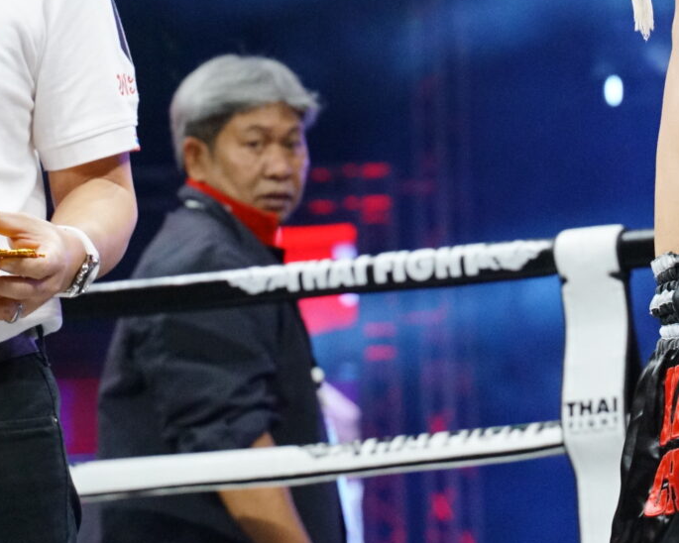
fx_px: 5285
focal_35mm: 263
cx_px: 415
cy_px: -167
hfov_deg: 7.3
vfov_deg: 5.8
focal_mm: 75
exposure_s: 1/640
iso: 3200
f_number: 5
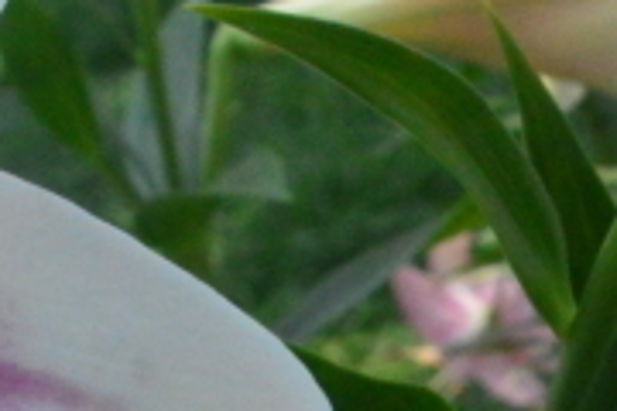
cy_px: 718
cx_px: 579
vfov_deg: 4.6
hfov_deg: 6.9
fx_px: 5121
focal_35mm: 299
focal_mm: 35
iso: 2200
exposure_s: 1/250
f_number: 20
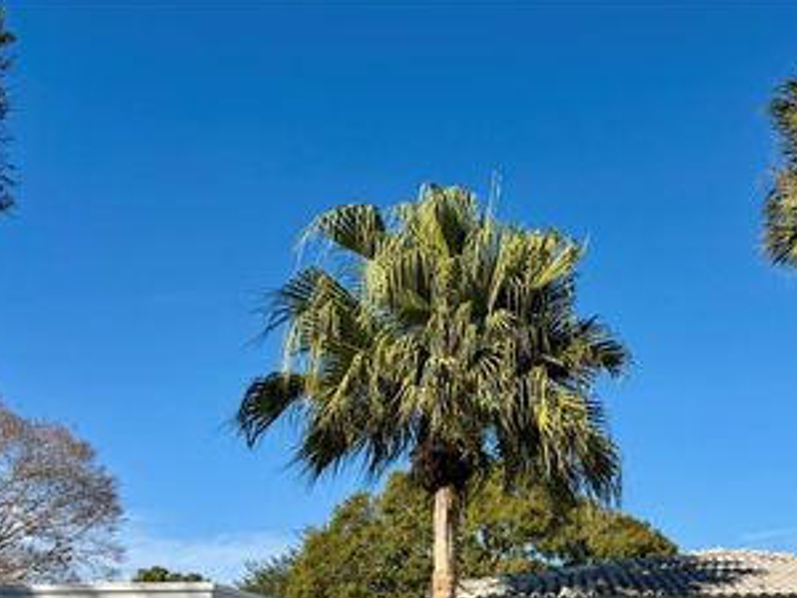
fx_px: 921
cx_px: 606
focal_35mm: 40
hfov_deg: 45.1
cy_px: 489
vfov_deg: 34.7
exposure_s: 1/6173
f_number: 1.78
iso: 80
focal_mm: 6.76
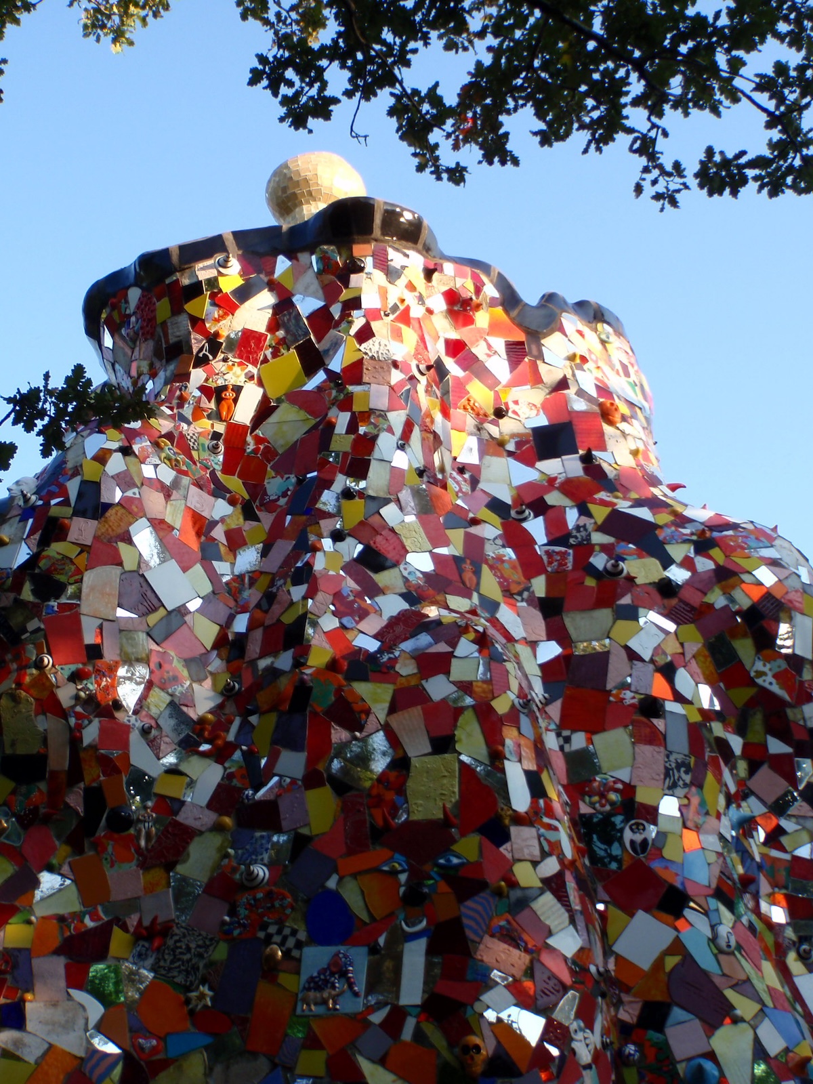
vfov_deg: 51.4
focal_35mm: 36
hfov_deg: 39.7
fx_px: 1127
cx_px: 406
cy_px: 542
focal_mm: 6.53
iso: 64
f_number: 4.1
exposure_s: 1/100
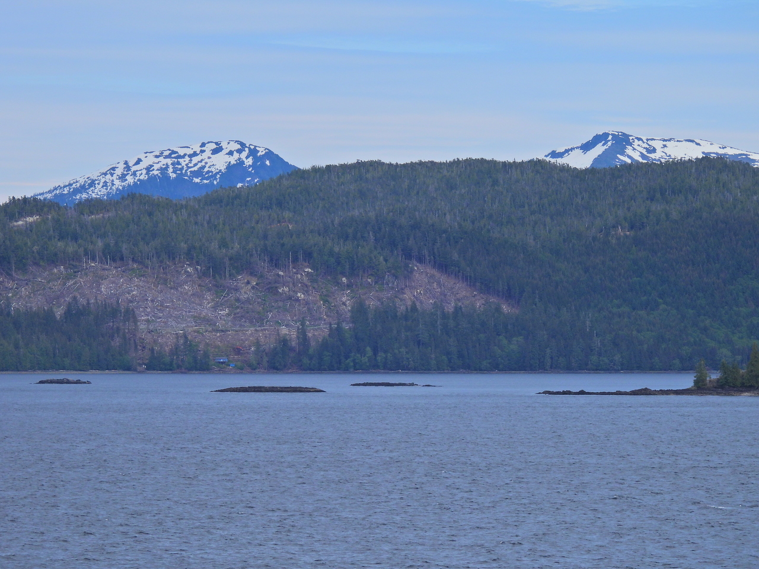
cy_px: 284
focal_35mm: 200
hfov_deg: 9.9
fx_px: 4385
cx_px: 380
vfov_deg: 7.4
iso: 100
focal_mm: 35.7
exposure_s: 1/1250
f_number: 4.5
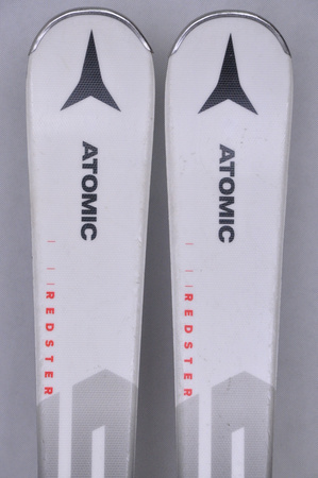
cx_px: 159
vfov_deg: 13.1
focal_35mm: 158
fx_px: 2092
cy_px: 239
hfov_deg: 8.7
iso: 3200
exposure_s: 1/125
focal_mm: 105
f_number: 9.5
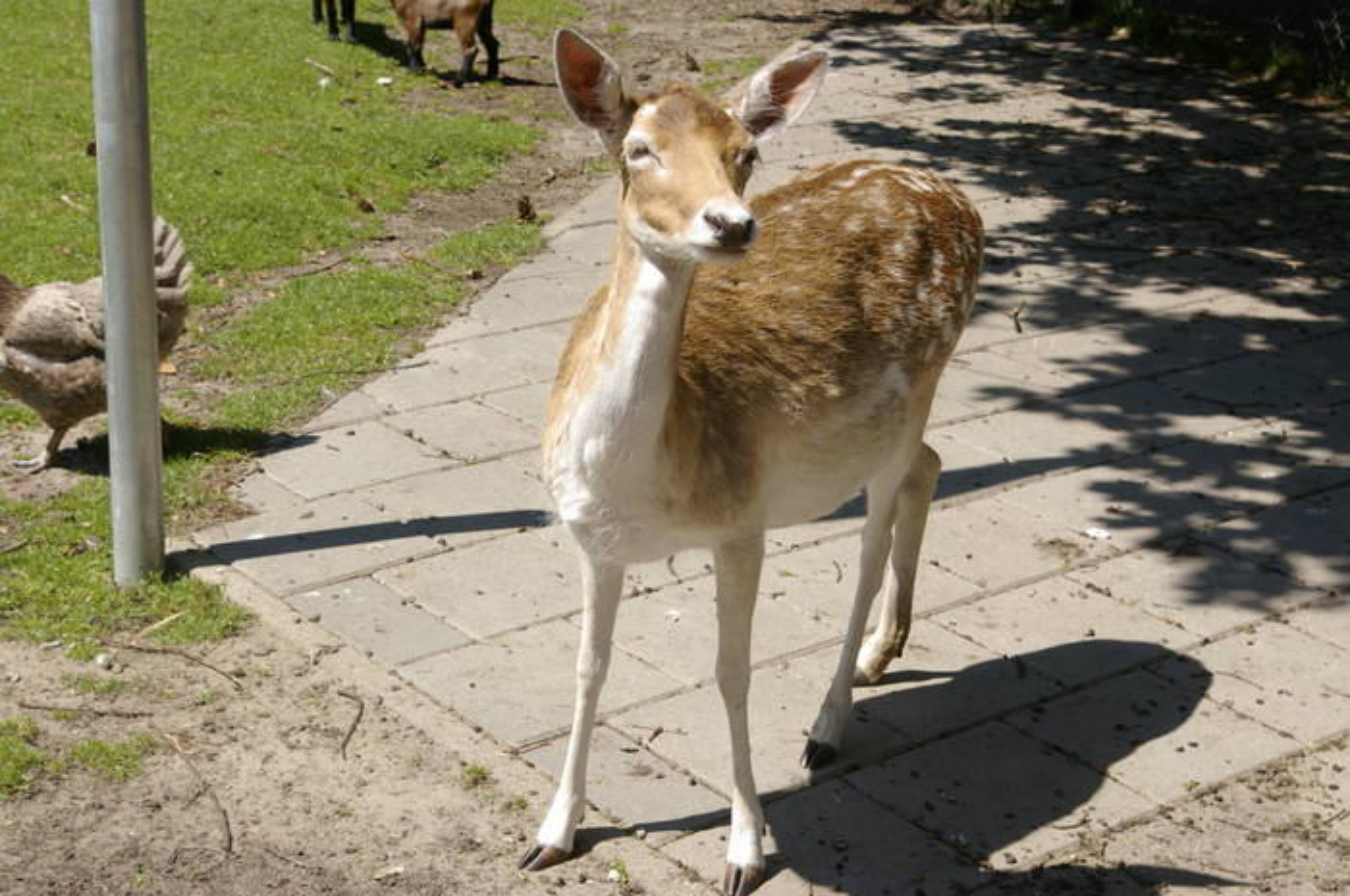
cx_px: 675
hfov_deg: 31.2
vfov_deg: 21.0
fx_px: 2416
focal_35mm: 64
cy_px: 448
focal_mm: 43
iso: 200
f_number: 11
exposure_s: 1/160
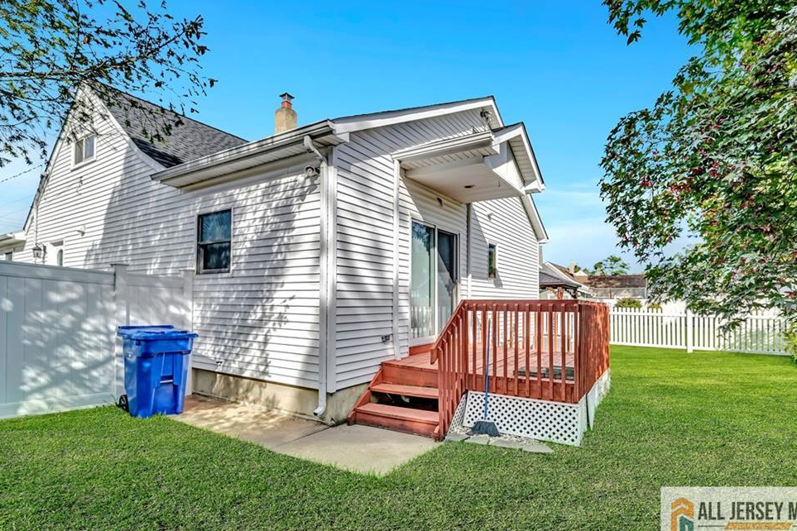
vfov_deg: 70.4
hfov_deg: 93.3
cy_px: 263
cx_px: 406
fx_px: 376
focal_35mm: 17
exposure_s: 1/1250
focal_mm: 16
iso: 320
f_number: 5
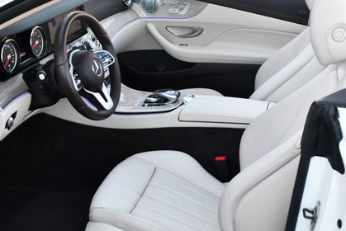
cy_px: 131
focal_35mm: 55
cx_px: 182
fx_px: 529
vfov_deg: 24.6
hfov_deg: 36.2
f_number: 4.5
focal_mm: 18
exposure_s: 1/250
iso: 400
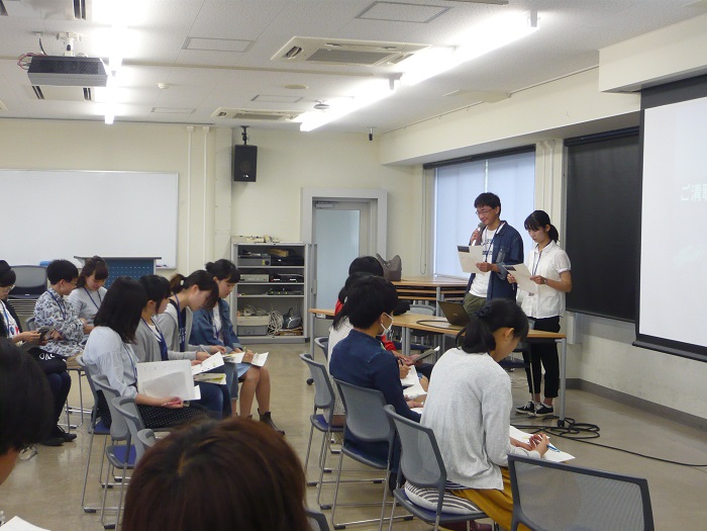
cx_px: 354
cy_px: 266
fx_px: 980
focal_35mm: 48
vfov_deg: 30.3
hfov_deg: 39.7
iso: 200
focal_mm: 7.9
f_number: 3.7
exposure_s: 1/40
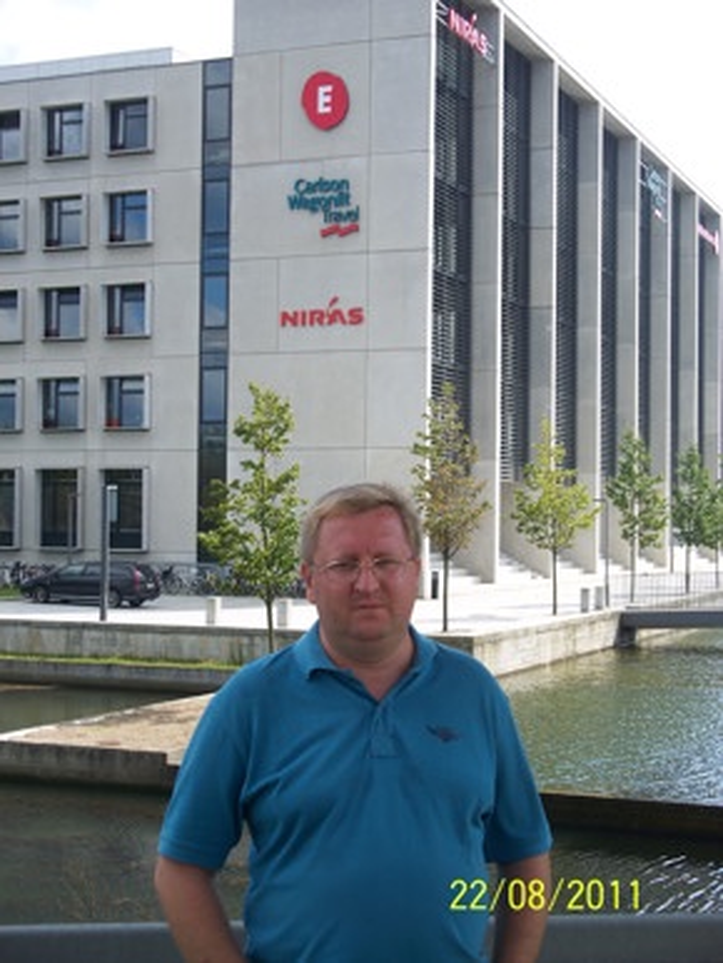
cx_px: 362
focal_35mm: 61
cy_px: 482
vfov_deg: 31.7
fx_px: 1697
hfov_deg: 24.1
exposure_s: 1/640
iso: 80
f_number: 3.1
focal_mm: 12.89
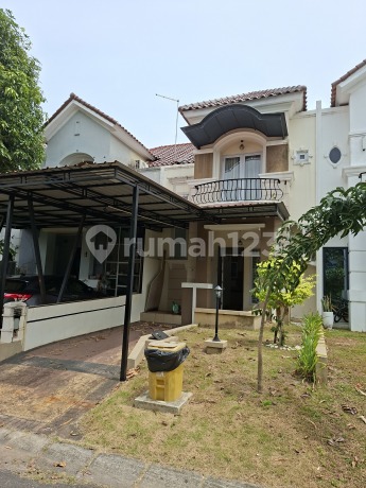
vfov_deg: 73.9
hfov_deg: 58.9
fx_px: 324
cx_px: 183
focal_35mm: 23
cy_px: 244
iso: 50
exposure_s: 1/2618
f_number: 1.8
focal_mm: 5.54
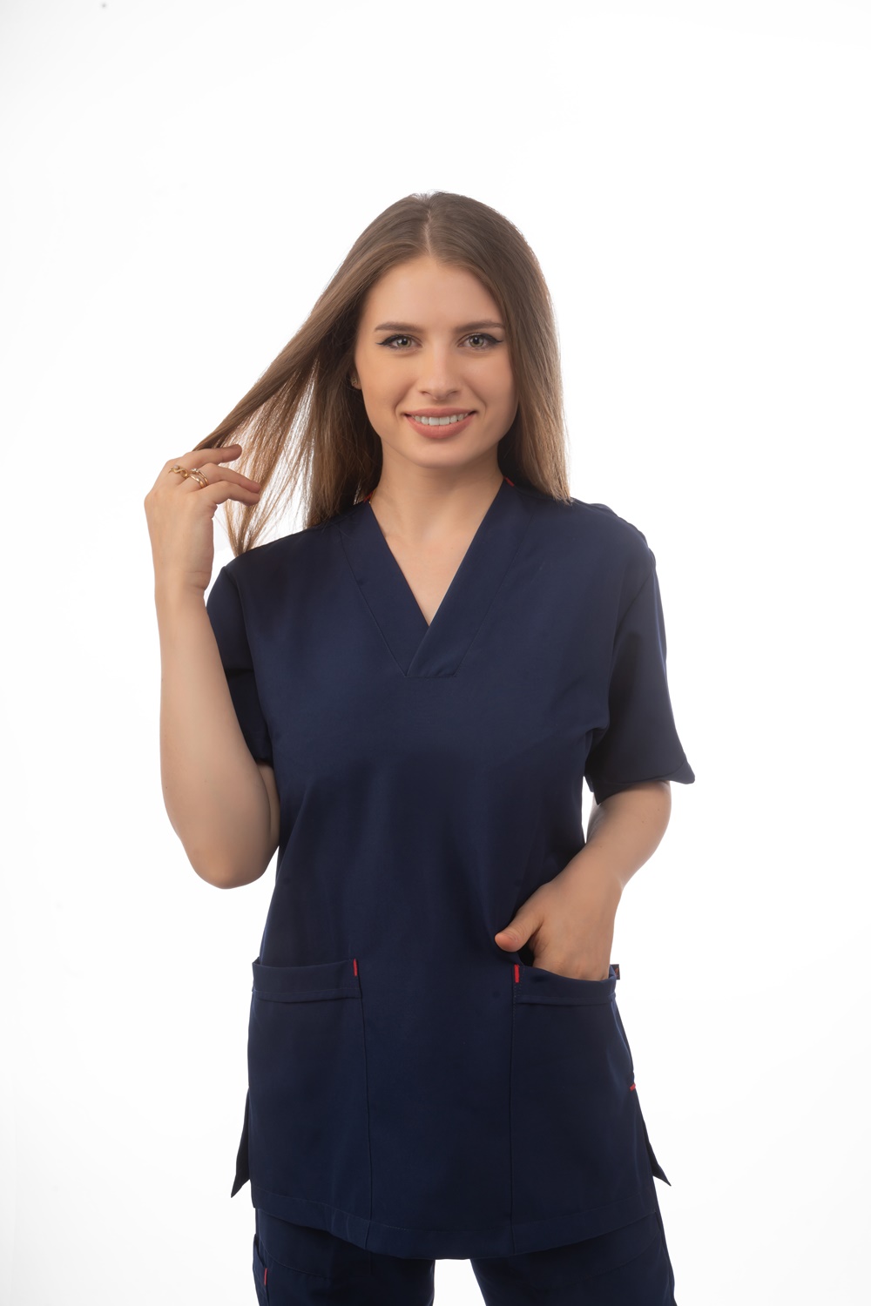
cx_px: 436
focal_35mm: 52
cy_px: 653
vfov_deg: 38.2
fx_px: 1887
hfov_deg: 26.0
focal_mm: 52
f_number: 16
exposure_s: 1/160
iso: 100
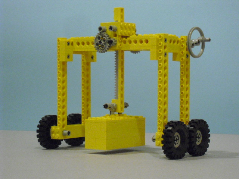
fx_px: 739
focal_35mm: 107
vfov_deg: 13.8
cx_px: 120
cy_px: 90
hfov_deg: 18.4
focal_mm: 18.9
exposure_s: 1/15
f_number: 5.6
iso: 800
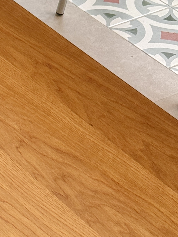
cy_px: 28
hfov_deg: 8.4
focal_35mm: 173
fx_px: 1186
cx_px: -71
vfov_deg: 11.4
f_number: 1.78
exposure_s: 1/64
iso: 100
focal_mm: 6.76
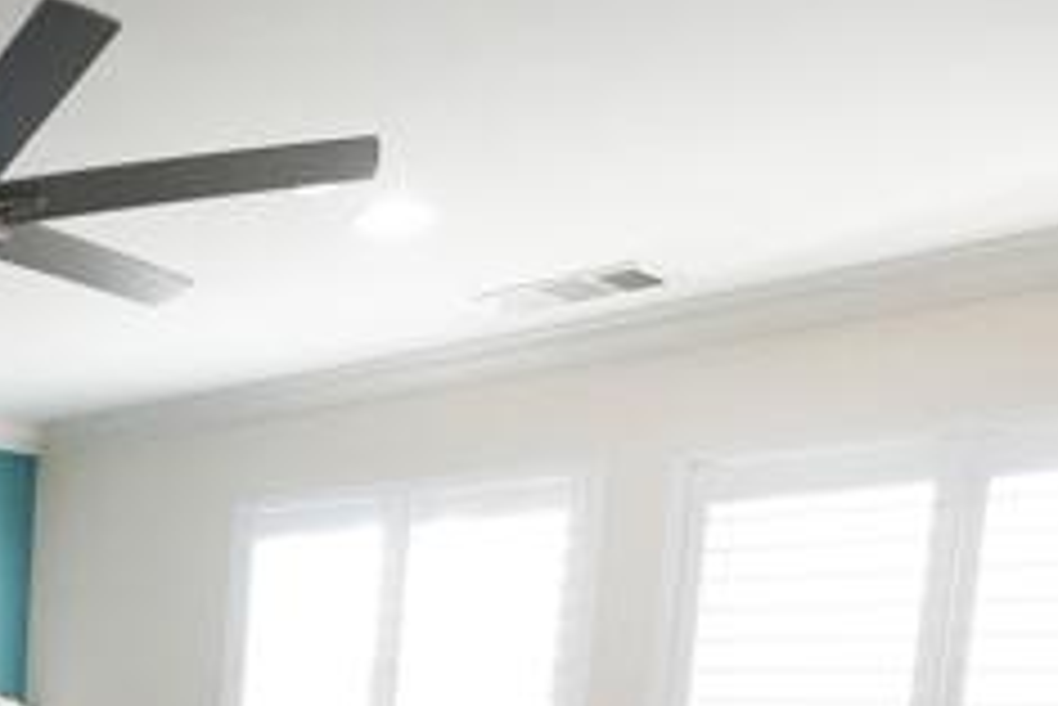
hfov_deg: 32.0
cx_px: -275
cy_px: 861
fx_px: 1441
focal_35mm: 49
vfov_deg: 24.7
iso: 5000
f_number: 7.1
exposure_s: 1/160
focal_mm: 12
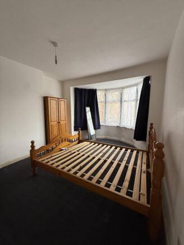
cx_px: 92
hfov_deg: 85.7
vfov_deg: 102.0
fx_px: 99
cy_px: 122
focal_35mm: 14
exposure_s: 1/99
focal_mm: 2.22
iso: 160
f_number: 2.2
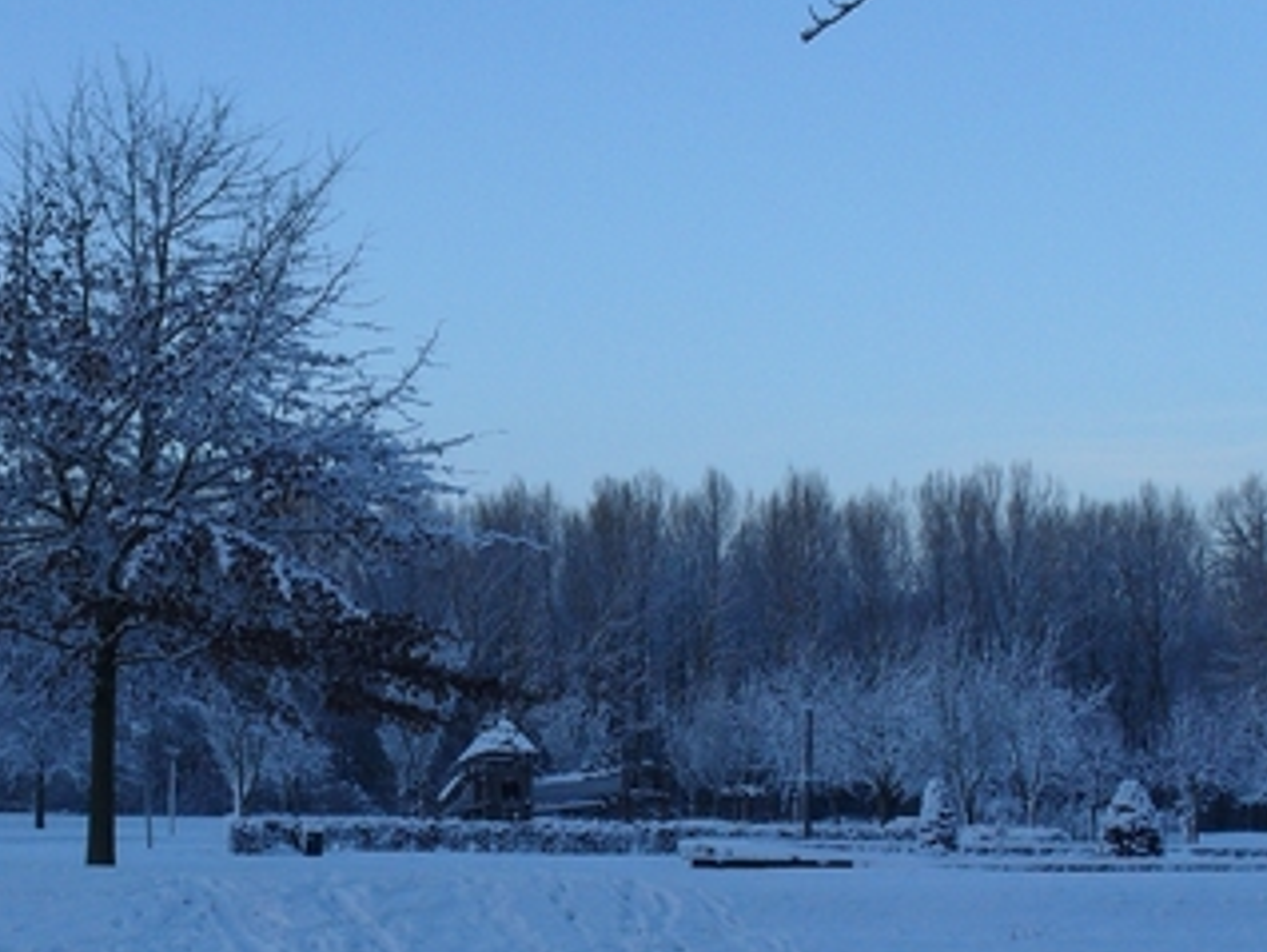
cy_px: 689
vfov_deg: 22.1
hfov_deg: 29.2
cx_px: 450
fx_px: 2418
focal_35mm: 66
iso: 100
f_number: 3.2
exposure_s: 1/350
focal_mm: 6.3
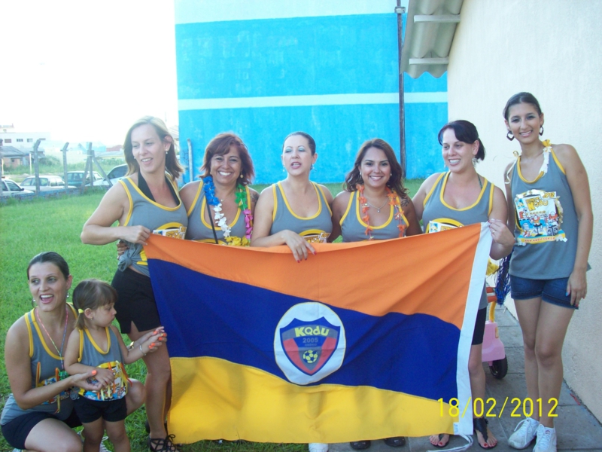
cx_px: 301
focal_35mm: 36
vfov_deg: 39.7
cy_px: 226
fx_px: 626
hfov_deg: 51.4
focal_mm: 6
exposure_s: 1/74.1
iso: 80
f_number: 2.7
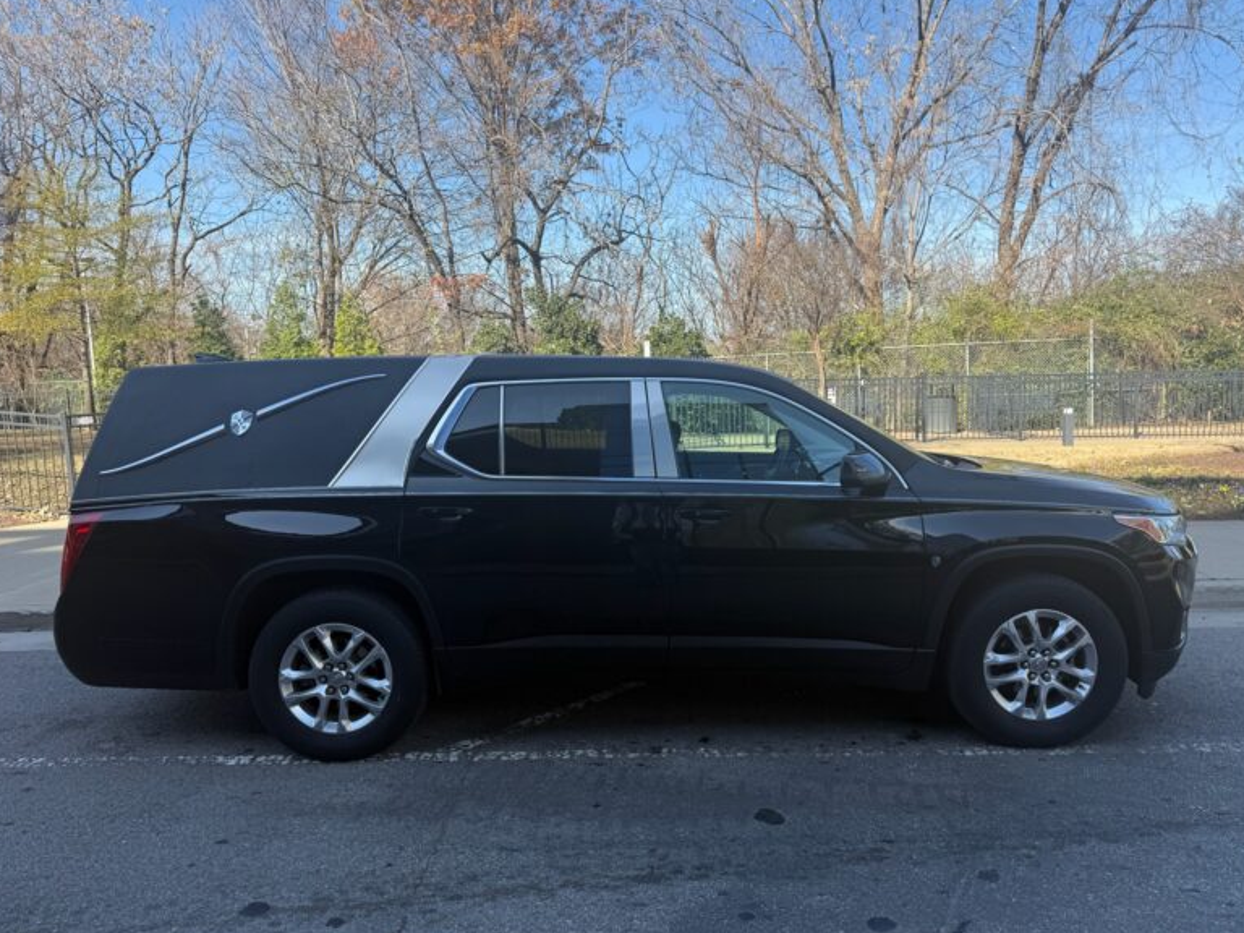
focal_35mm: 25
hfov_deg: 69.4
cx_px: 637
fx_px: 898
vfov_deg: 54.9
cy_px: 475
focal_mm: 6.76
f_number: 1.78
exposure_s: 1/1770
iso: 80
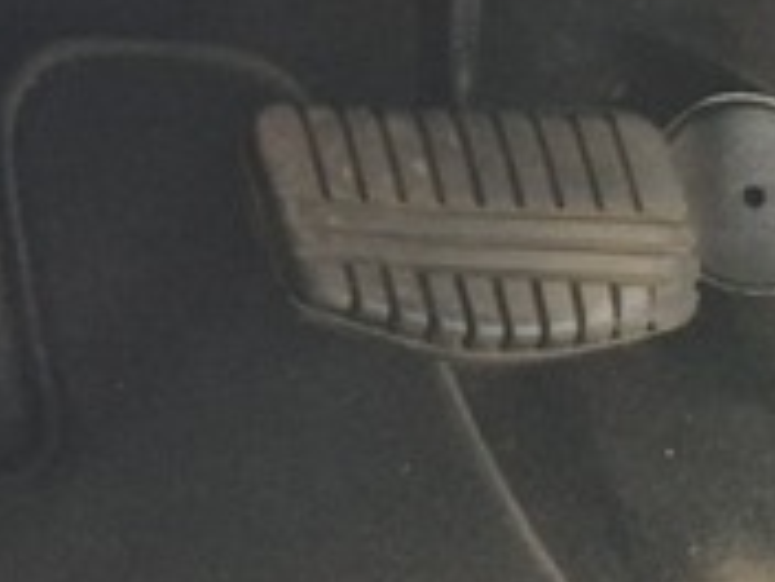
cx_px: -1427
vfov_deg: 9.3
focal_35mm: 134
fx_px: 3000
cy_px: -1032
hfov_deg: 10.8
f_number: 1.8
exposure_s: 1/100
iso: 320
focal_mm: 5.4
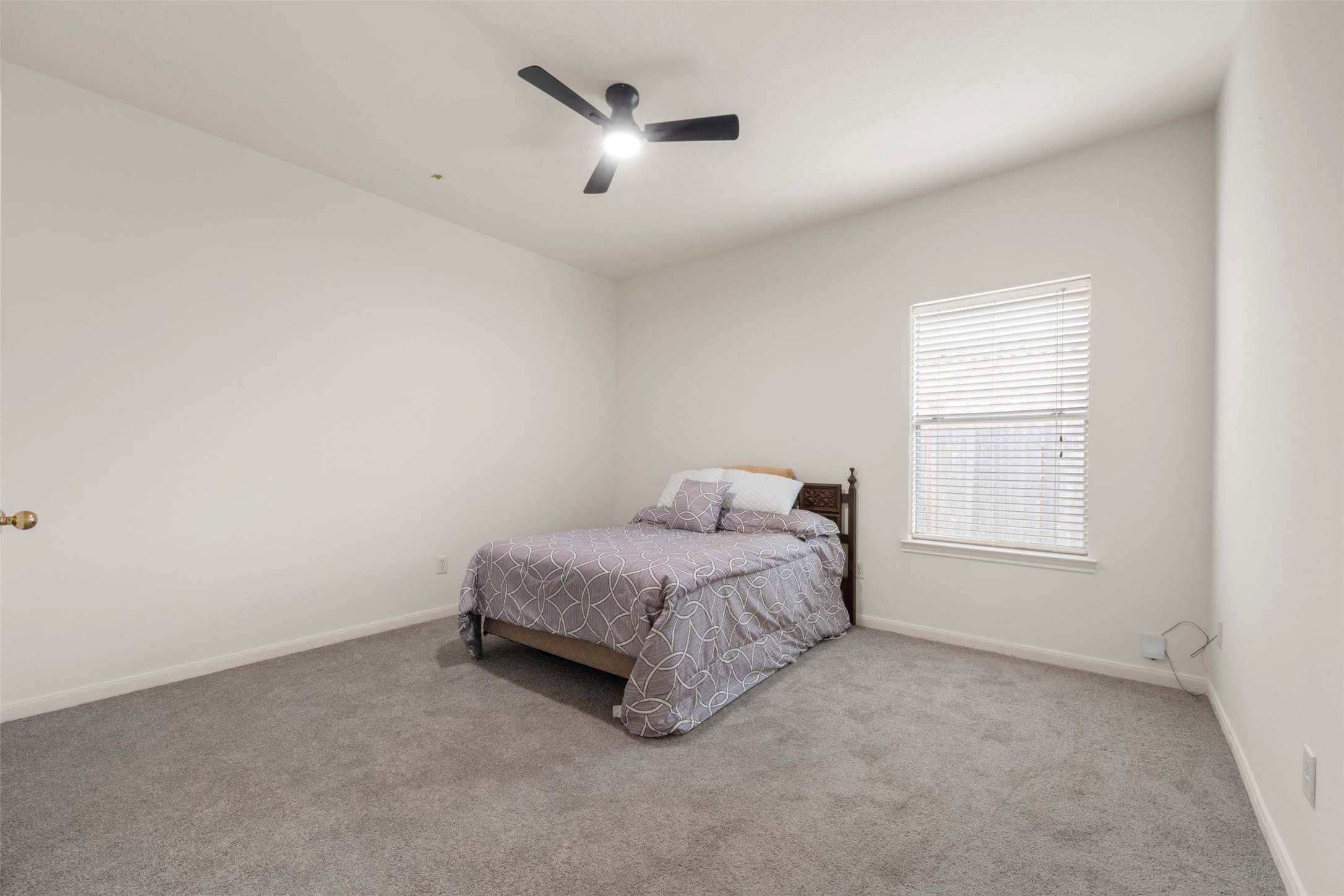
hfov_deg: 104.3
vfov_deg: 81.2
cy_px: 448
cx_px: 672
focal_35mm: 14
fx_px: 523
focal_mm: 14
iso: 250
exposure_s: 5
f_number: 9
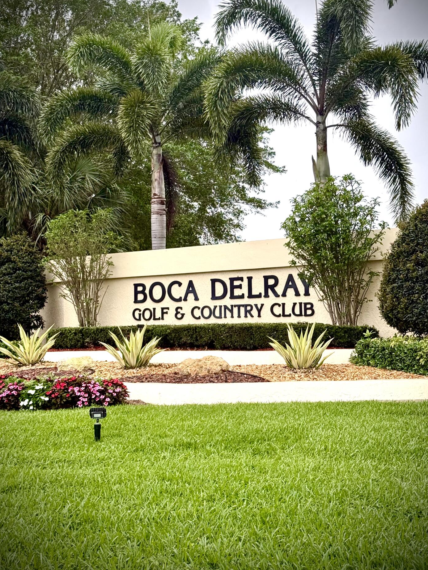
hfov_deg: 28.0
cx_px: 215
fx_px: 857
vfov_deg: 36.8
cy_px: 268
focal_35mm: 52
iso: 80
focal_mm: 6.76
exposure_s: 1/566
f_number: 1.78
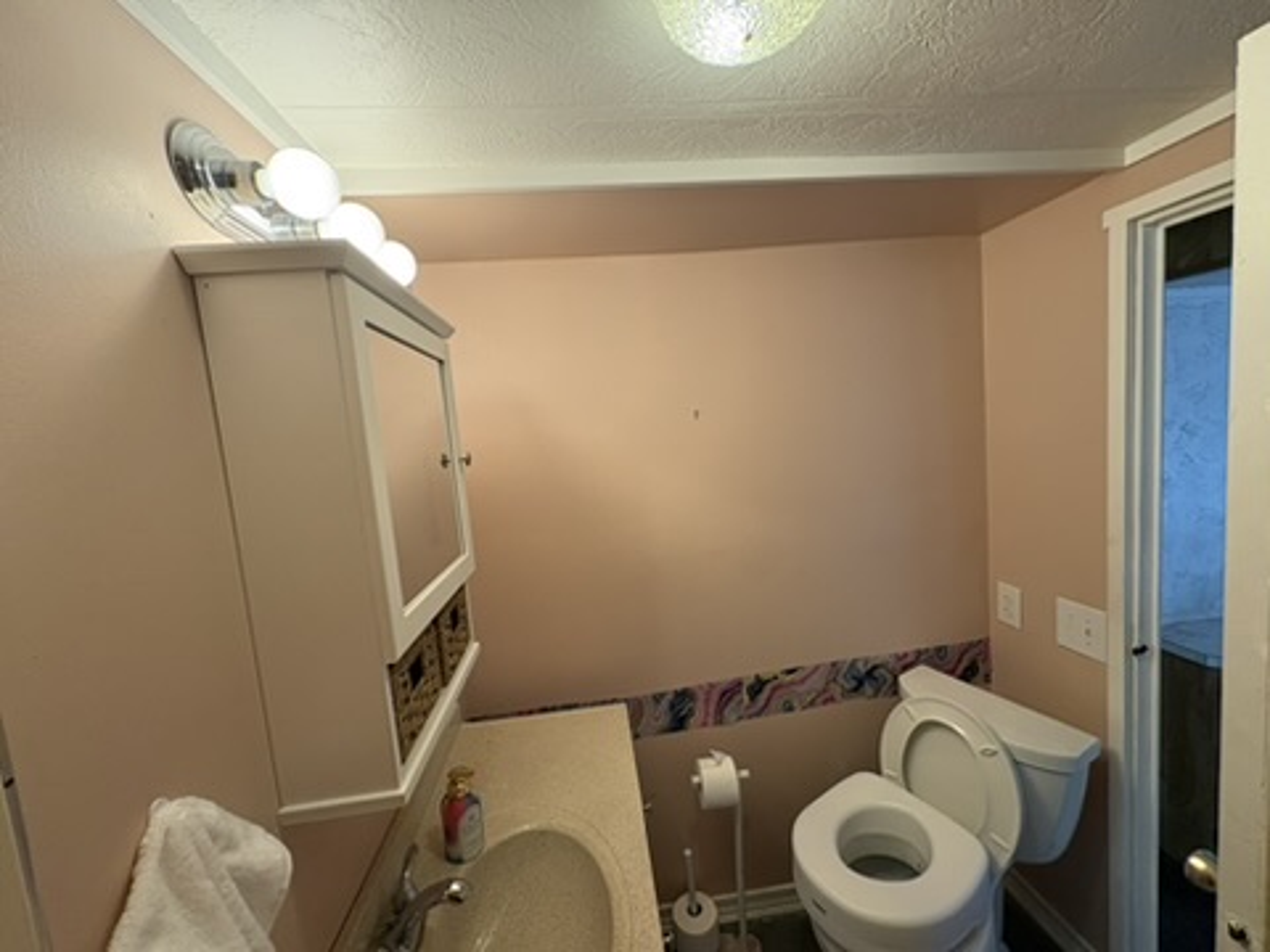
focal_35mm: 14
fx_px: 514
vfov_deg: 85.7
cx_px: 635
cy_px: 476
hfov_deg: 102.1
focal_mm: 2.22
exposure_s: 1/120
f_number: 2.2
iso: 160
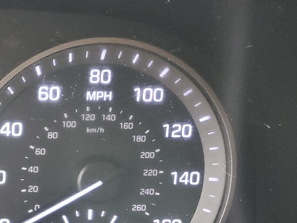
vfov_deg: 17.6
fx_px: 712
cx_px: -168
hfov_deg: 19.9
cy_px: 194
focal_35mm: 83
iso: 116
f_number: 1.5
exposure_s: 1/60.2
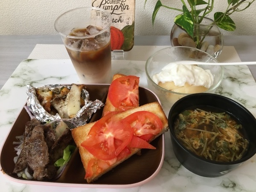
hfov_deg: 61.7
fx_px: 214
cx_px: 128
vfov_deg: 48.2
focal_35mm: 29
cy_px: 96
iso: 100
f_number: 2.2
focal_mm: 4.15
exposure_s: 1/30
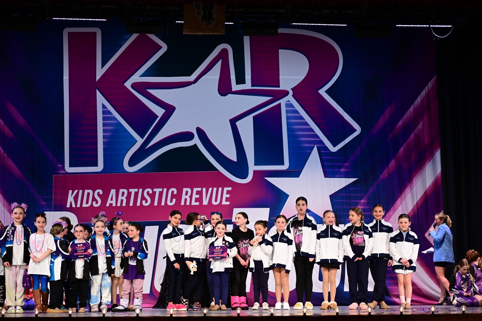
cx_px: 241
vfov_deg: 19.5
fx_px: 937
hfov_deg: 28.8
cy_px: 160
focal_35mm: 70
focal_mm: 70
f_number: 4
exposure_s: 1/320
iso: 2500
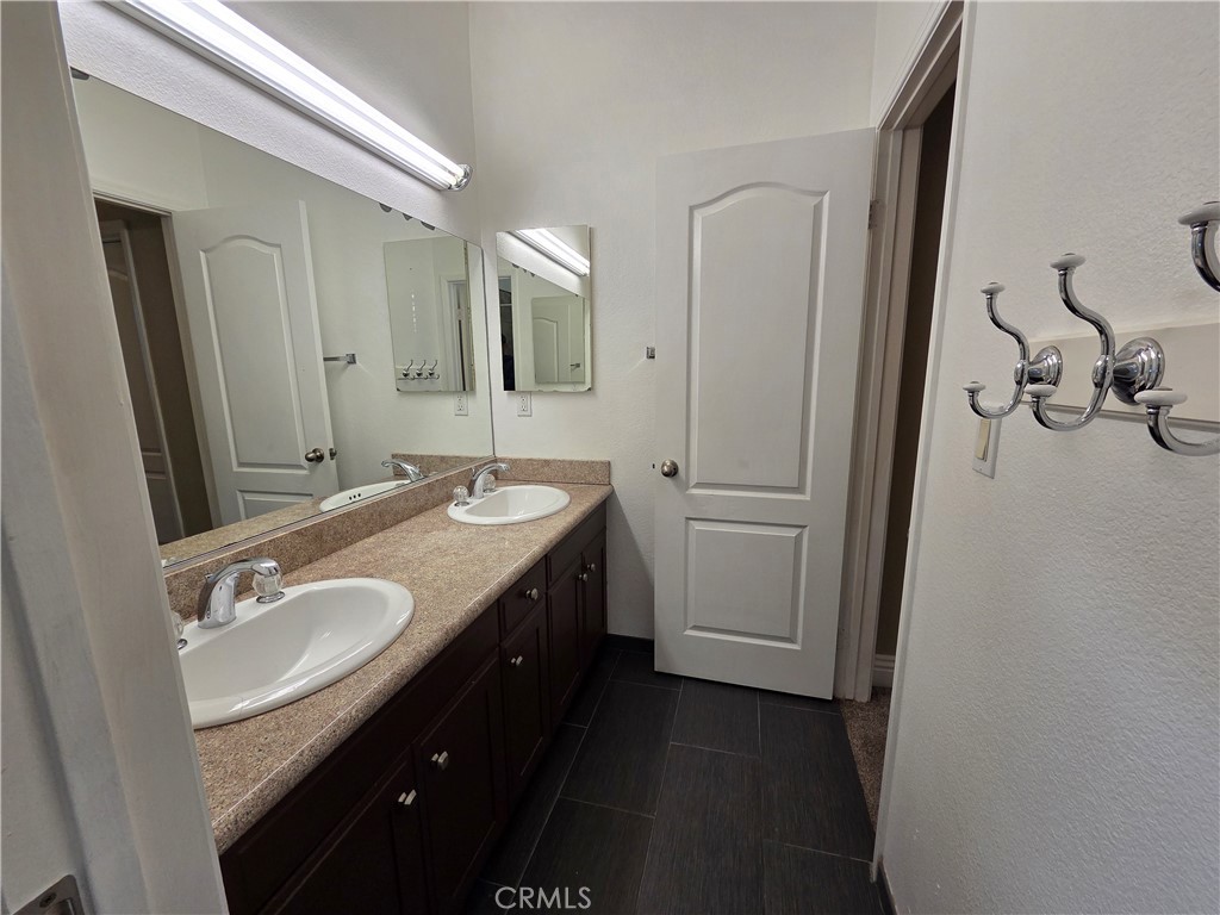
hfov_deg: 106.2
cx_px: 610
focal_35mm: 13
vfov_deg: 89.9
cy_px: 458
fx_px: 458
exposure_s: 1/120
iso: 100
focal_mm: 2.2
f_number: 2.2
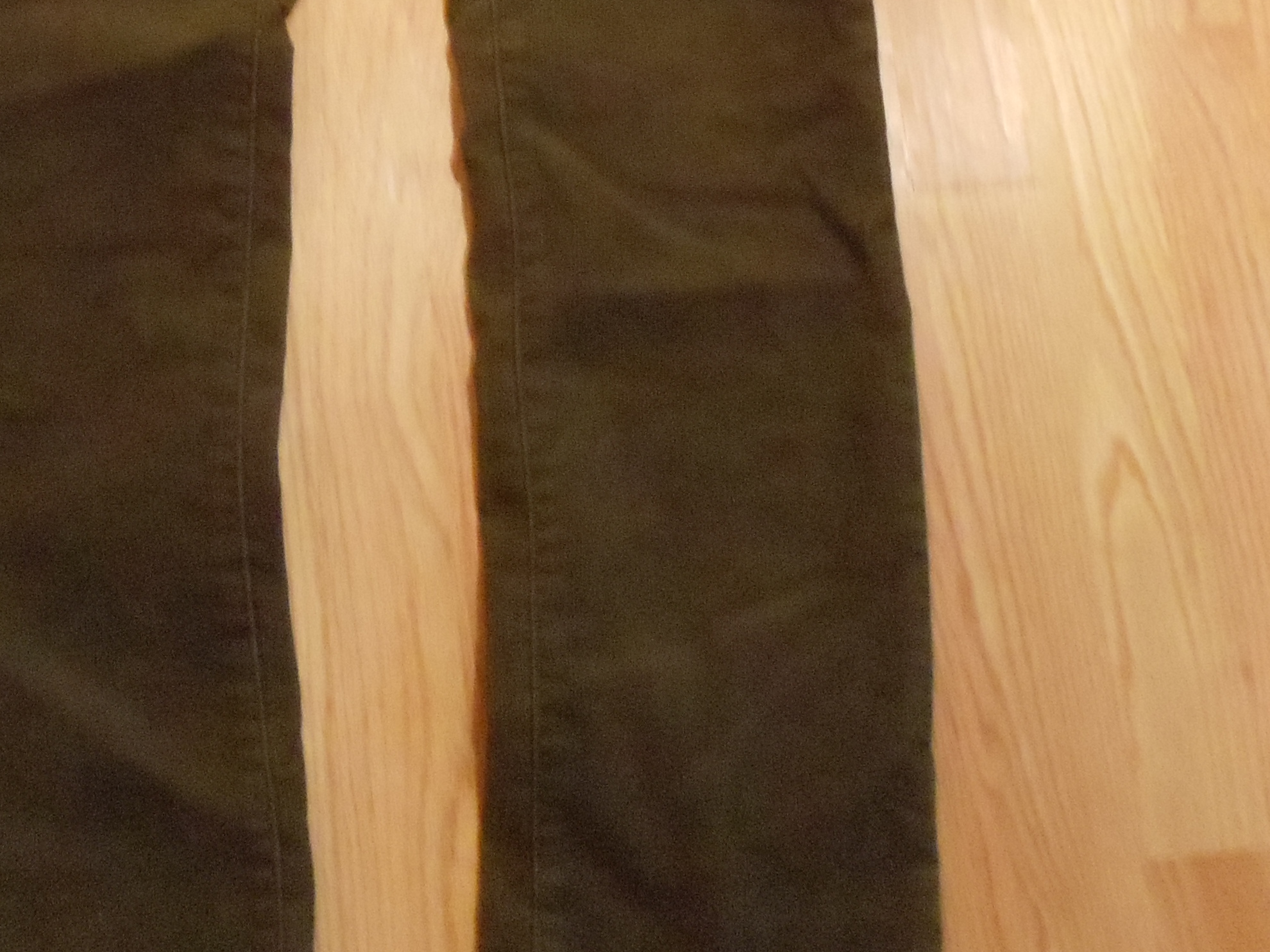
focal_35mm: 96
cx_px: 354
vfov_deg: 15.1
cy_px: -24
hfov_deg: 20.3
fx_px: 3522
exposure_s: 1/8
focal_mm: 6
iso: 800
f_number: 3.5
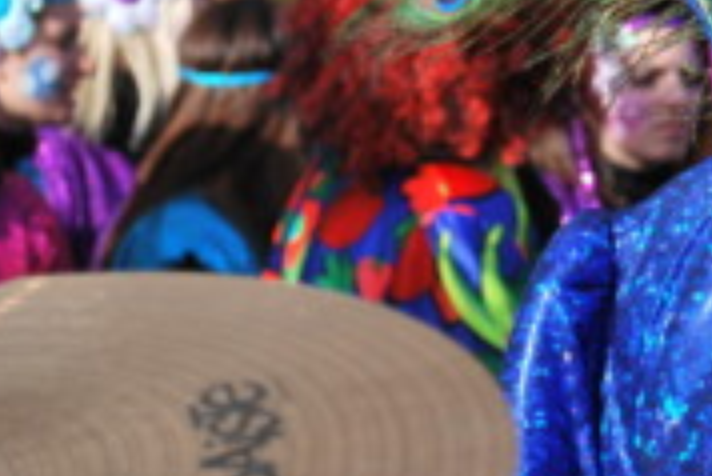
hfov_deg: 8.8
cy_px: -106
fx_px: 4580
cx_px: 784
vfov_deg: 5.9
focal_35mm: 231
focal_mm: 55
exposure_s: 1/200
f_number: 7.1
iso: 100
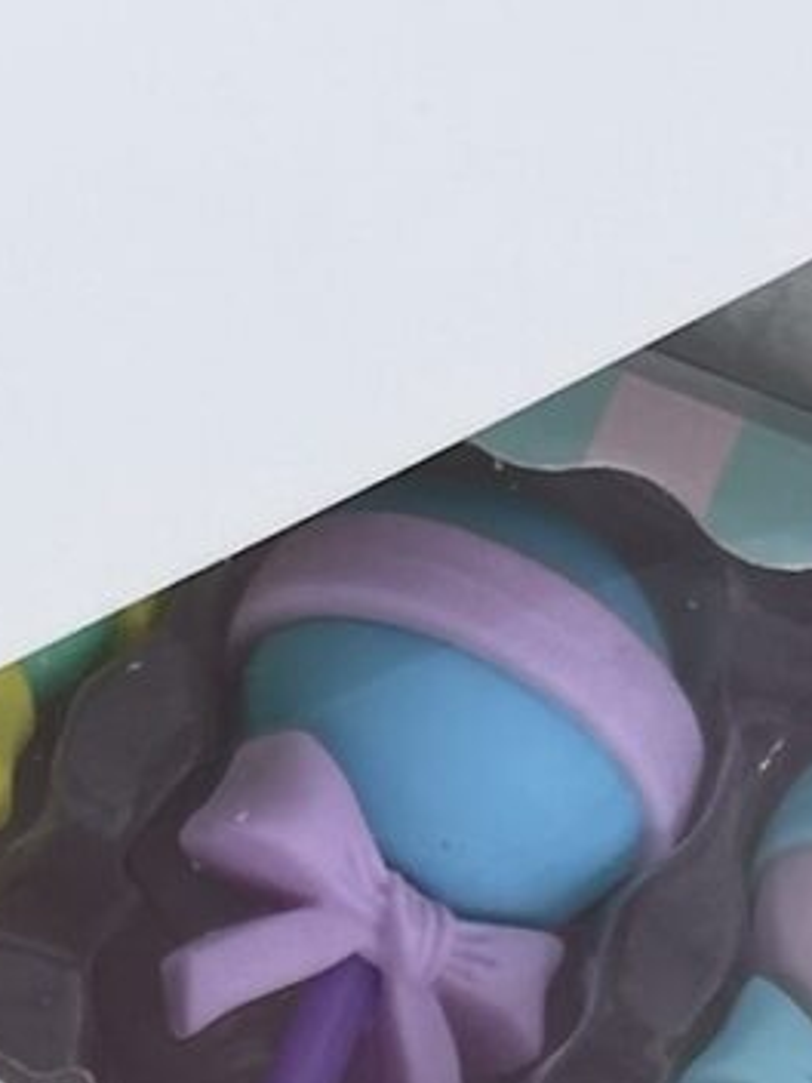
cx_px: 495
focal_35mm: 189
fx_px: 5911
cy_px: 2434
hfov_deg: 7.9
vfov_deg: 9.5
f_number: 1.5
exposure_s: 1/607
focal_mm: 5.7
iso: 50
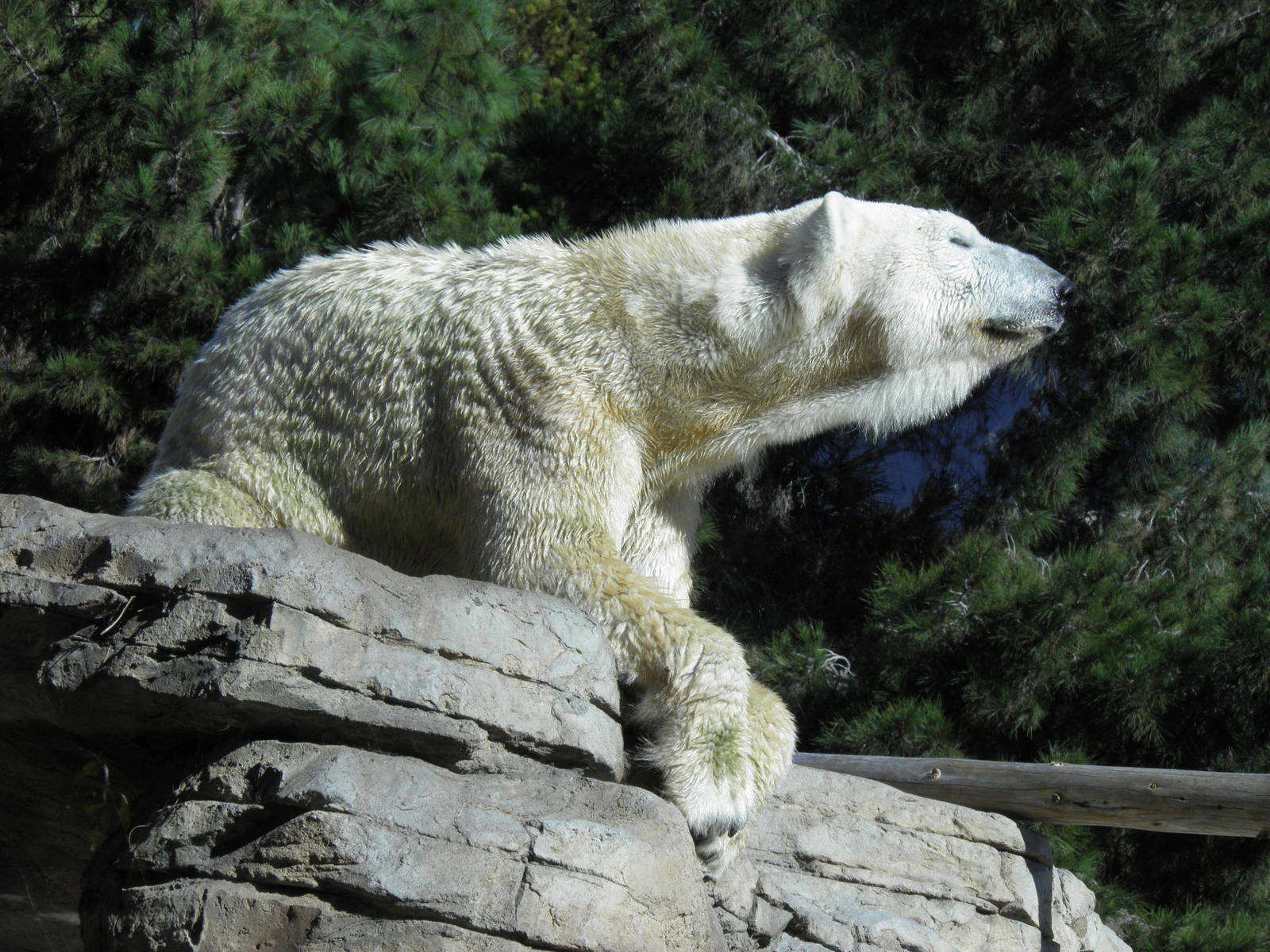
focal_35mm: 162
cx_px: 635
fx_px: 5943
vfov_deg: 9.2
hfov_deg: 12.2
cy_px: 476
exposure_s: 1/200
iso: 50
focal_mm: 29.2
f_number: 5.7
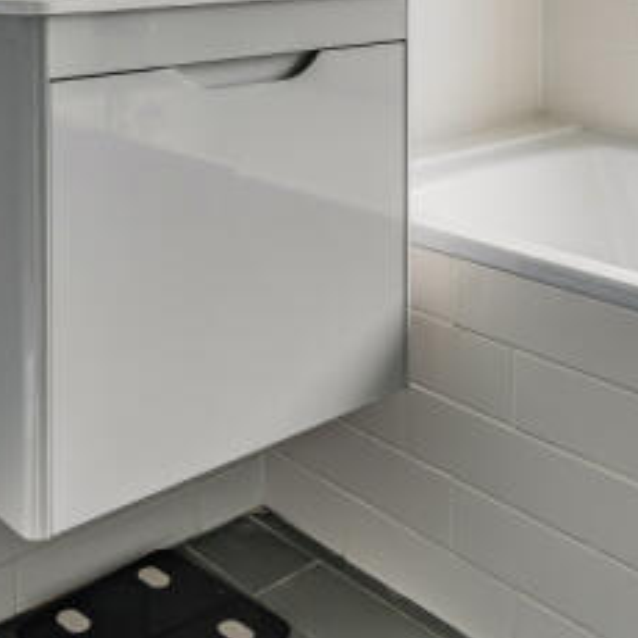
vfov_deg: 28.5
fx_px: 1105
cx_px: 294
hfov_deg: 32.2
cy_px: -101
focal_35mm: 53
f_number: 8
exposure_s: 1/15
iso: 100
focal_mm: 14
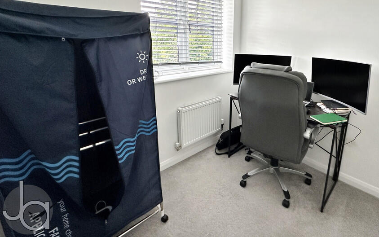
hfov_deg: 90.5
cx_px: 216
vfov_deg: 63.7
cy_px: 83
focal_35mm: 18
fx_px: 186
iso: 200
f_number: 2.2
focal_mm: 2.22
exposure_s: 1/99
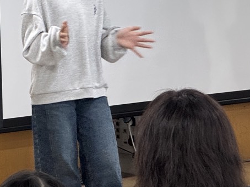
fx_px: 1568
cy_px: -62
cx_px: 1
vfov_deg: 6.8
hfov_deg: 9.1
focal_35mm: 217
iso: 200
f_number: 2.8
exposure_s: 1/60
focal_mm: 9
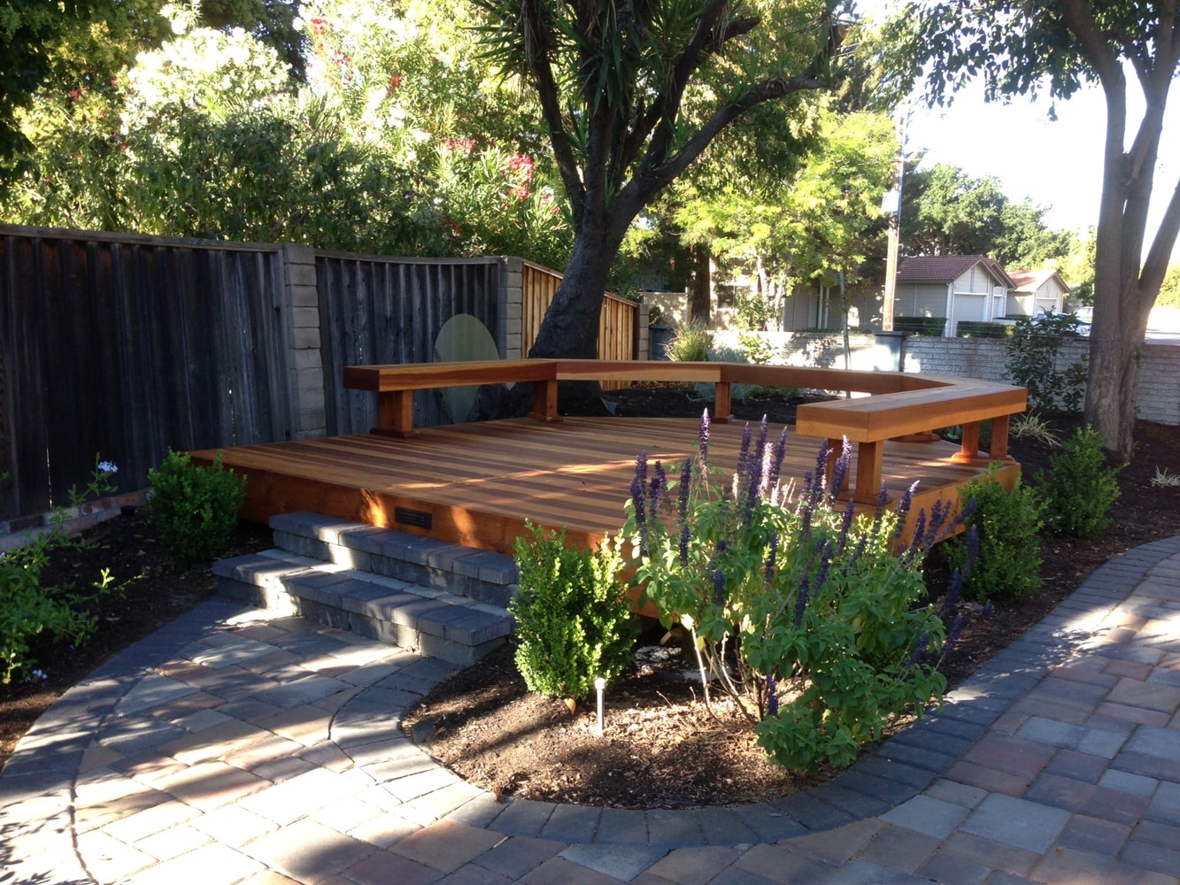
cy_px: 442
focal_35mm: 33
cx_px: 590
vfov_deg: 43.0
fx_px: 1125
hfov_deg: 55.3
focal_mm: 4.13
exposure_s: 1/186
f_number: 2.4
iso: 64
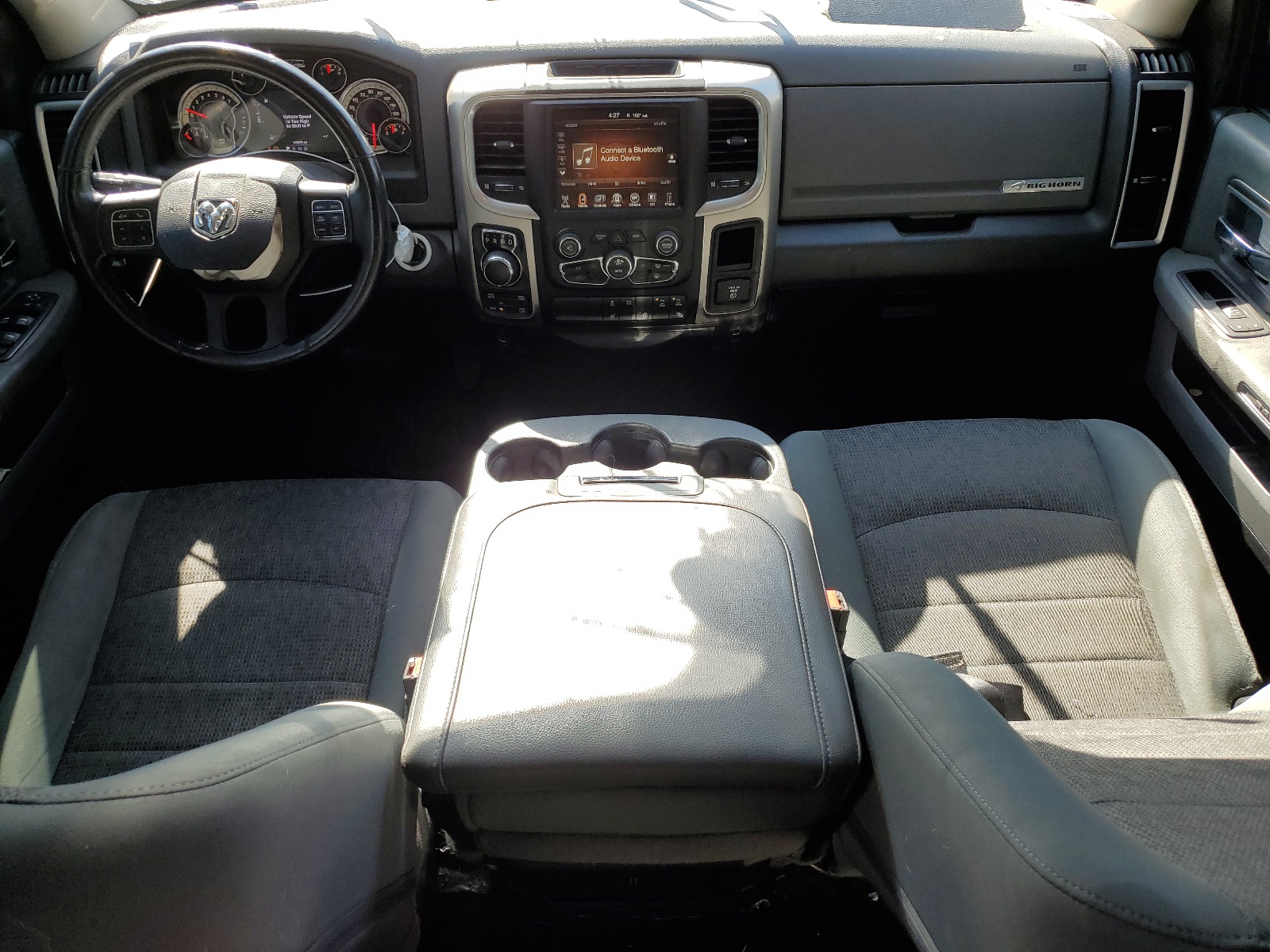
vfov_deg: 53.1
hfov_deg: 67.3
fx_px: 954
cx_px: 635
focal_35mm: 26
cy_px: 476
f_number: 1.5
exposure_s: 1/435
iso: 50
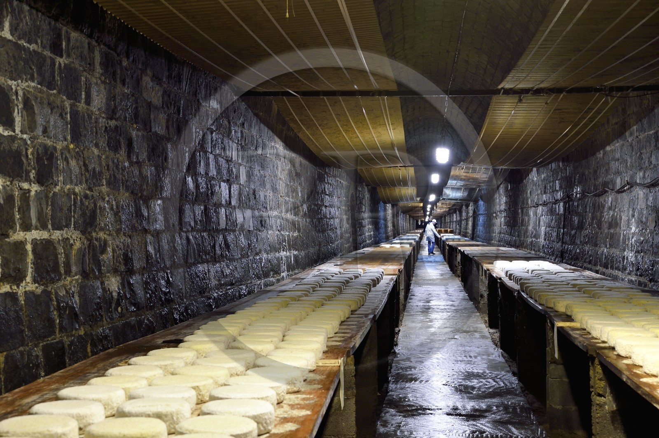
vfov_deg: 25.9
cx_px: 330
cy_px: 219
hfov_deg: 38.2
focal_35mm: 52
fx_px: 951
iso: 800
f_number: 8
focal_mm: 52
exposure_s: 1/10
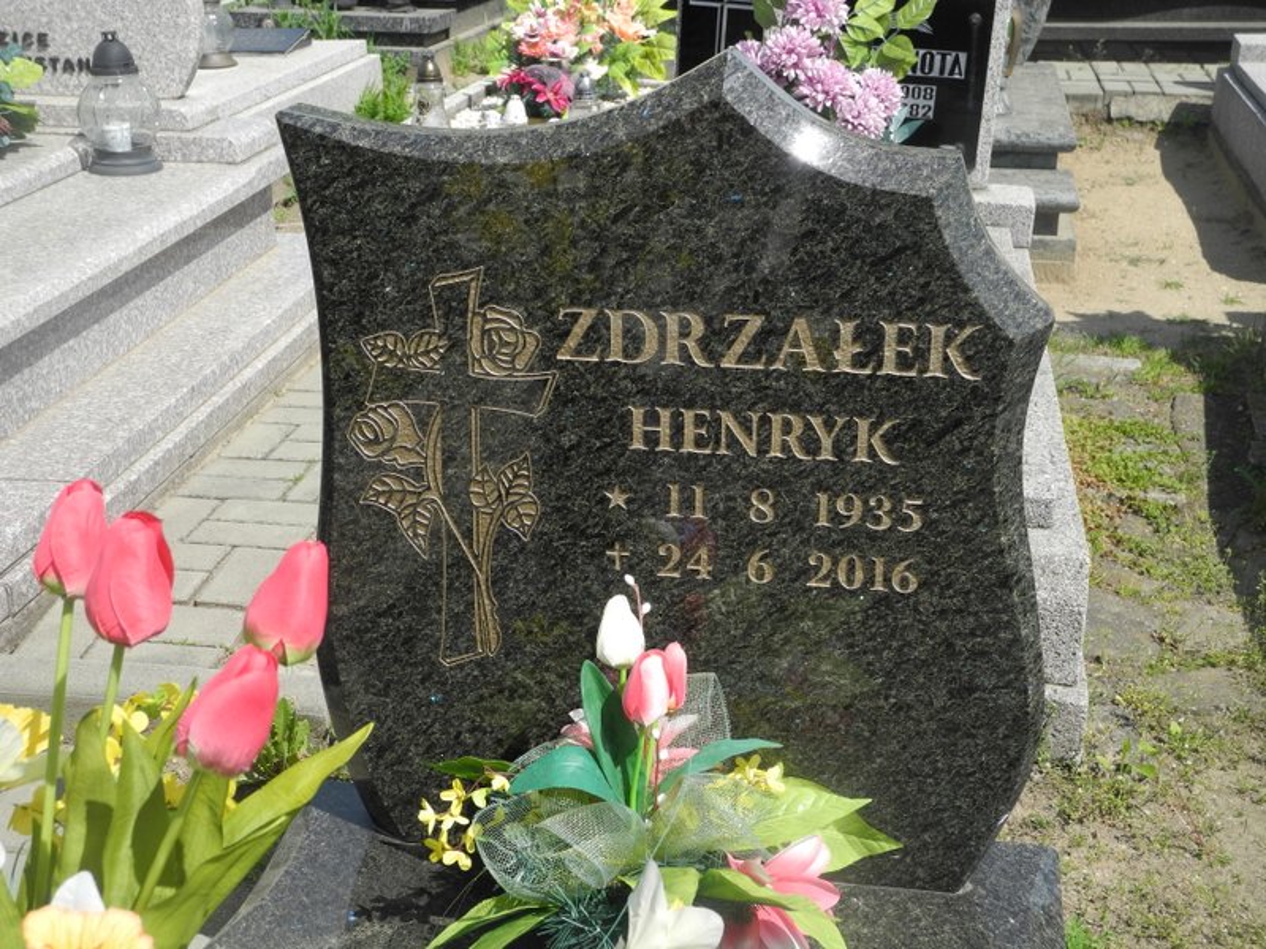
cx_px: 633
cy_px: 474
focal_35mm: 50
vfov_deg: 29.1
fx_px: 1829
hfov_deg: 38.2
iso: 100
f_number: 3.5
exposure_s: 1/1000
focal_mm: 10.7
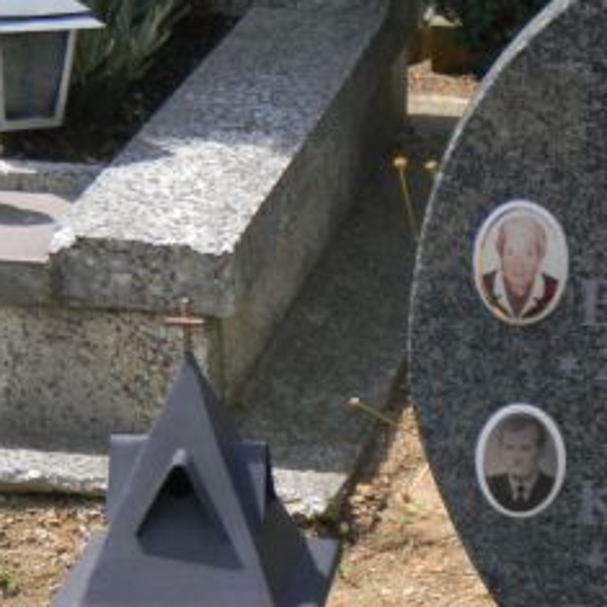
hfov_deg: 13.8
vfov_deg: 14.4
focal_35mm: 121
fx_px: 2401
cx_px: 808
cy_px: 458
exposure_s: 1/132
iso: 80
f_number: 8.3
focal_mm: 8.3
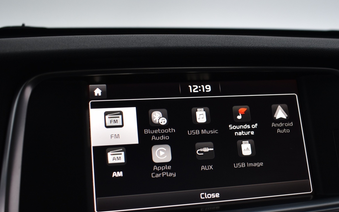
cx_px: 200
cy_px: 125
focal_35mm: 49
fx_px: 450
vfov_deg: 26.5
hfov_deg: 41.1
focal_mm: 23
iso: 560
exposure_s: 1/40
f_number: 3.8
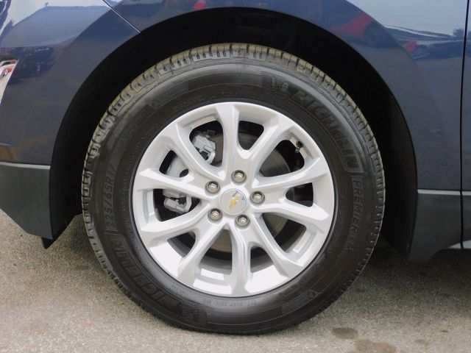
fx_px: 680
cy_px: 176
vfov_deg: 29.1
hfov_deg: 38.2
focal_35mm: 50
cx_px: 236
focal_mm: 9
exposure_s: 1/200
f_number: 4
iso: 125
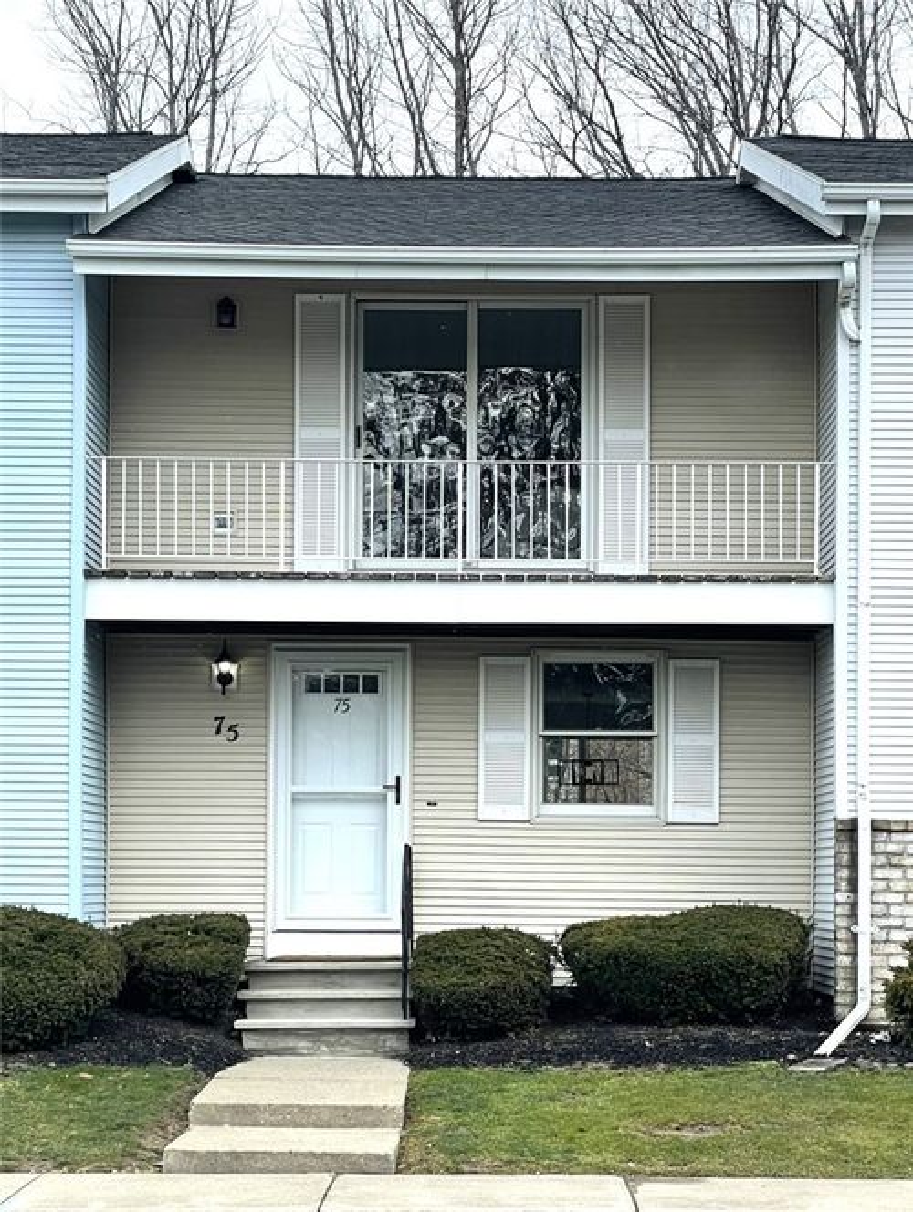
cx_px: 456
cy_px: 606
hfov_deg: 28.1
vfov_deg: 36.8
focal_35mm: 52
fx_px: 1824
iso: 25
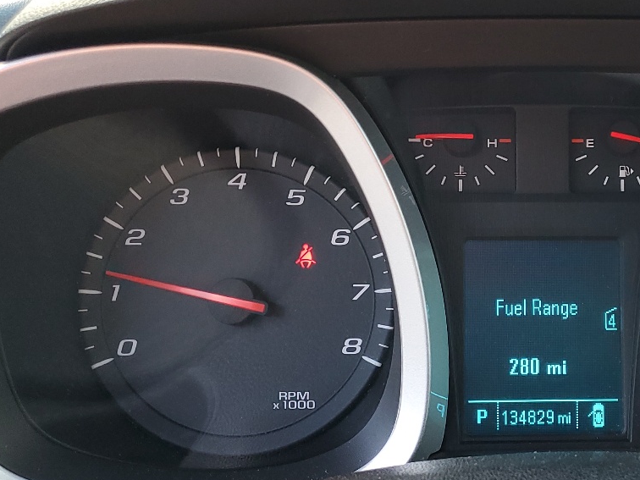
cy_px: 247
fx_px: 1017
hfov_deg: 33.7
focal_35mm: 55
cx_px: 531
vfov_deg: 26.6
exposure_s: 1/120
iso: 83
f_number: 1.5
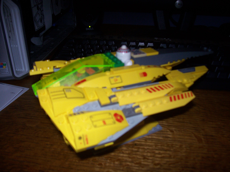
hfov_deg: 54.0
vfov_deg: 41.8
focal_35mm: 34
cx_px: 115
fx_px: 226
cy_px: 86
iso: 125
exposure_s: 1/60
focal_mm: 5.6
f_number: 2.7
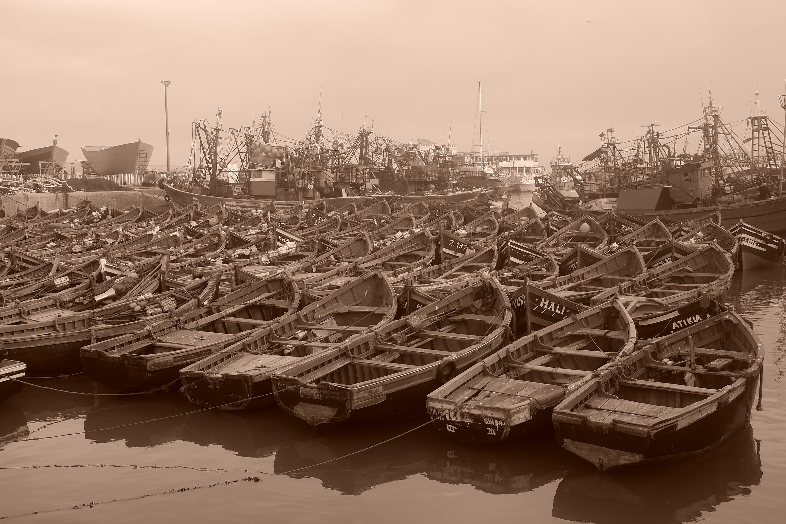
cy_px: 262
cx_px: 393
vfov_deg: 32.6
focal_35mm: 41
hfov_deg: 47.4
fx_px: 895
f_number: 5.6
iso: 400
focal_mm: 27
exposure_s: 1/150
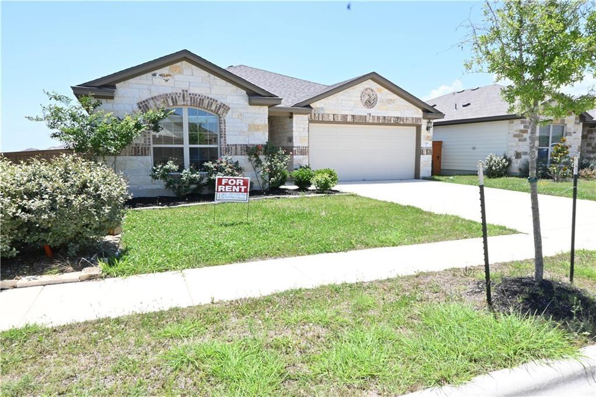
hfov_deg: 73.8
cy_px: 198
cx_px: 298
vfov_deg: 53.1
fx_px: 397
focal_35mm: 24
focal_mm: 16
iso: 100
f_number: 20
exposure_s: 1/25
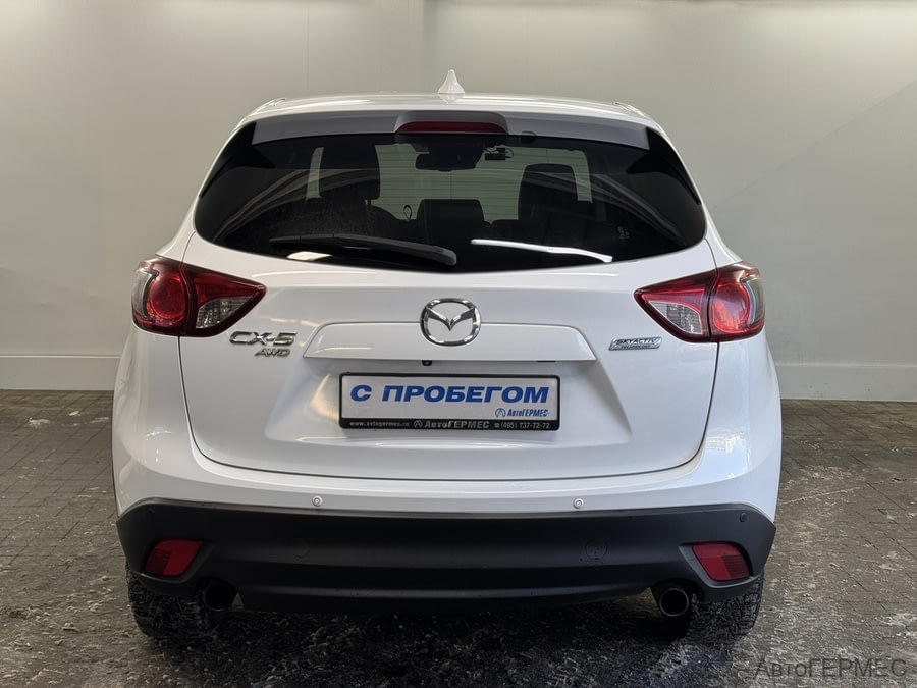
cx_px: 458
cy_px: 344
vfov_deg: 30.3
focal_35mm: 48
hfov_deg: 39.7
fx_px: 1272
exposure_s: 1/182
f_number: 1.78
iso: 50
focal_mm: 6.76
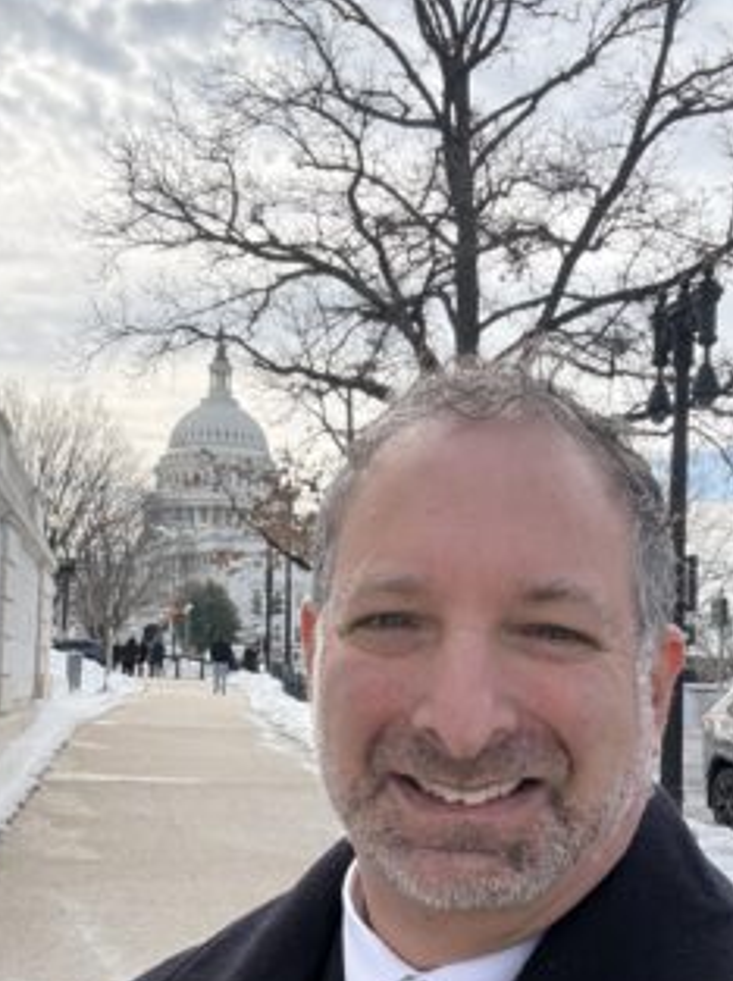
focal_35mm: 43
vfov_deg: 43.5
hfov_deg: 33.5
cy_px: 624
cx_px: 376
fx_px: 1217
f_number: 1.9
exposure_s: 1/947
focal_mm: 2.69
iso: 40
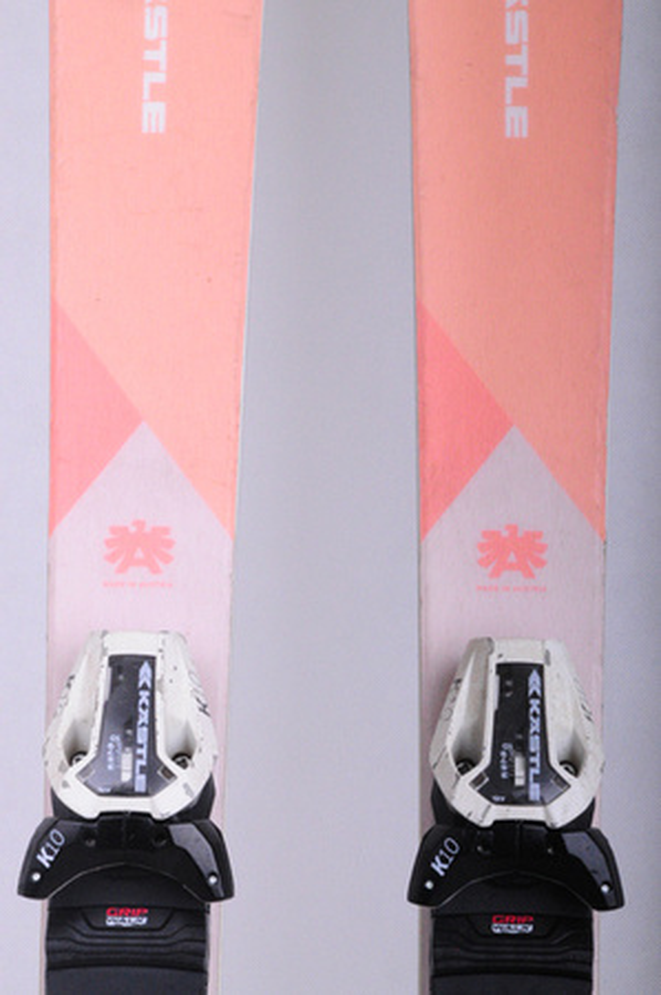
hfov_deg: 9.9
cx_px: 330
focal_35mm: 138
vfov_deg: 14.9
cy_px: 498
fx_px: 3809
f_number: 20
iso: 3200
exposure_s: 1/200
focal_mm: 92
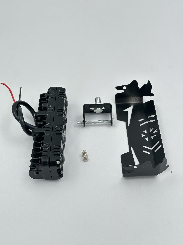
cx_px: 92
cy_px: 122
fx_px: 338
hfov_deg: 30.3
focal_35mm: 48
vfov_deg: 39.7
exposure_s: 1/358
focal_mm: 6.86
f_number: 1.78
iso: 64
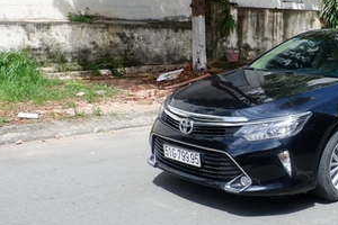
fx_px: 451
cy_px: 122
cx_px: 320
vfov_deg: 28.1
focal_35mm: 48
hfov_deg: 37.7
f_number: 5.6
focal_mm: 16
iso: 200
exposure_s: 1/400
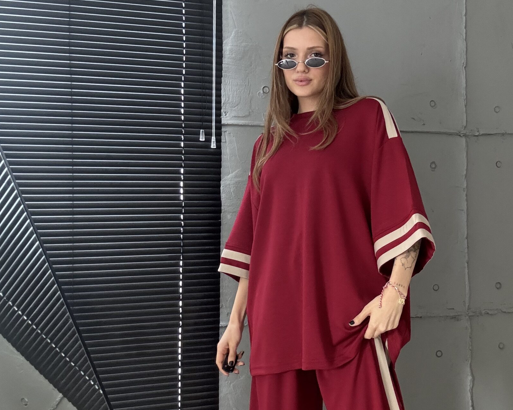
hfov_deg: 43.5
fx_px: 638
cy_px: 203
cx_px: 315
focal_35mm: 42
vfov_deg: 35.7
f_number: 1.9
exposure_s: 1/33
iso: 250
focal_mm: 2.69
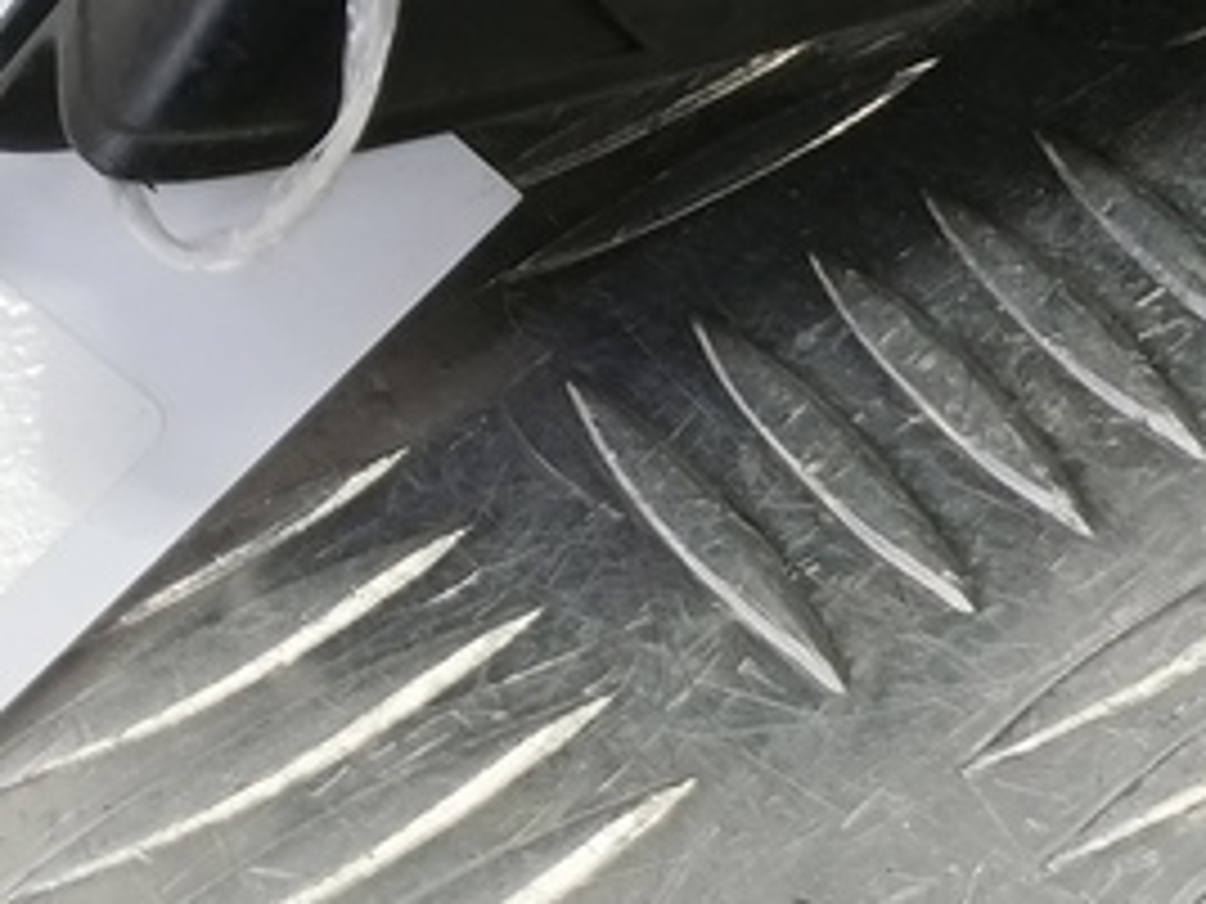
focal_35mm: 88
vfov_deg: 14.4
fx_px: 3066
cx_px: 1760
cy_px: -805
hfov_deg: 19.6
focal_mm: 4.11
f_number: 1.6
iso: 163
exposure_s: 1/50
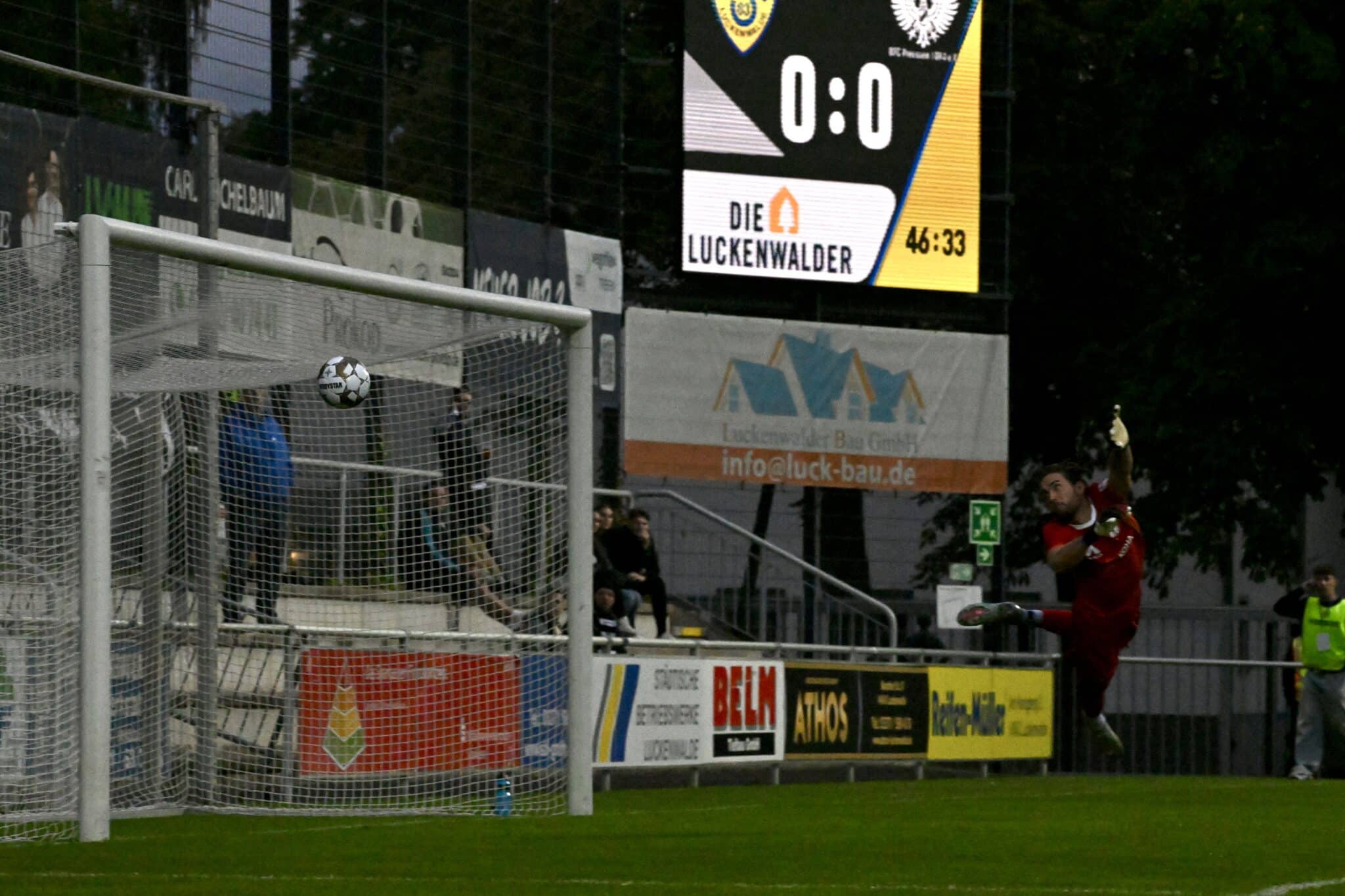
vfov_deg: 8.6
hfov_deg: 12.8
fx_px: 5977
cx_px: 672
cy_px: 448
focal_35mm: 160
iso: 10000
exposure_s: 1/1600
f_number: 8
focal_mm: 160
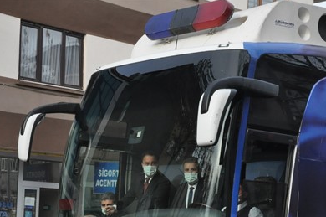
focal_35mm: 95
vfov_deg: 14.3
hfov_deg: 21.5
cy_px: 177
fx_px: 859
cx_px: 130
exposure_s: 1/500
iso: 1600
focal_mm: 38
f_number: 11
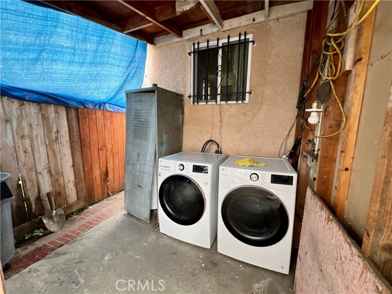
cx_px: 196
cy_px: 147
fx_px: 147
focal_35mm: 13
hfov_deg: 106.2
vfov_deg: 89.9
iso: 125
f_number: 1.8
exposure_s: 1/99
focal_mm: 1.57
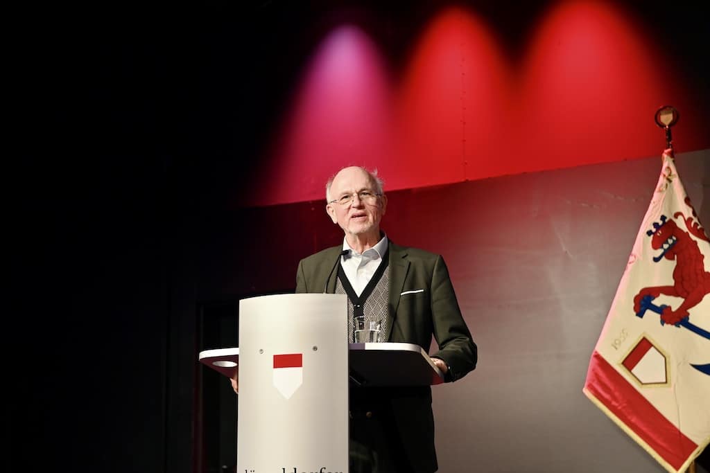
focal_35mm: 70
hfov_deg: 28.8
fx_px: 1381
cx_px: 355
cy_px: 236
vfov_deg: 19.5
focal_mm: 70
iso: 1000
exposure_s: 1/125
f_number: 3.5
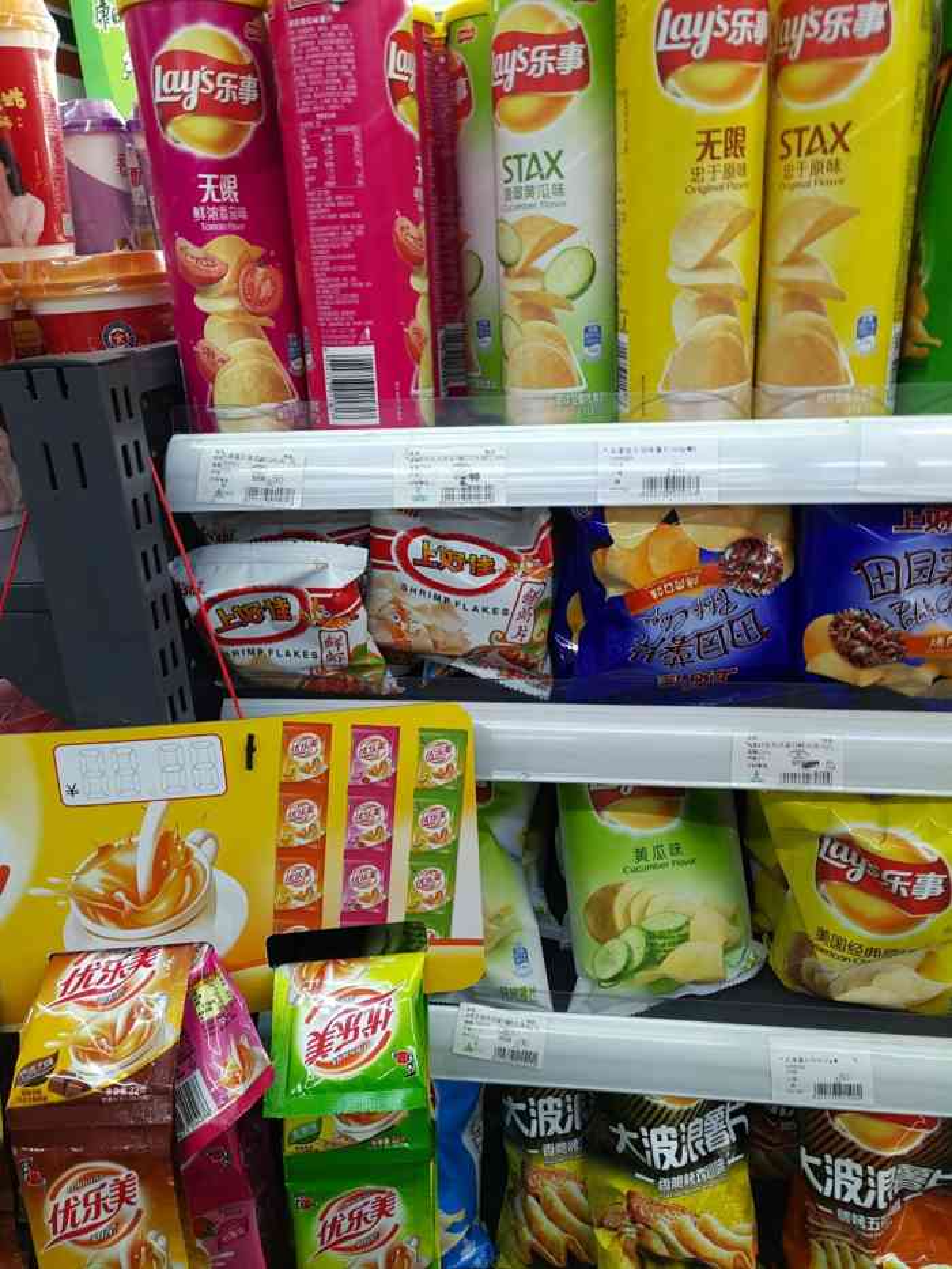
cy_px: 634
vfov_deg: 58.3
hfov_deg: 45.5
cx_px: 476
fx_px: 1136
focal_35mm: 31
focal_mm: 3.75
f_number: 2
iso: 125
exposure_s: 1/33
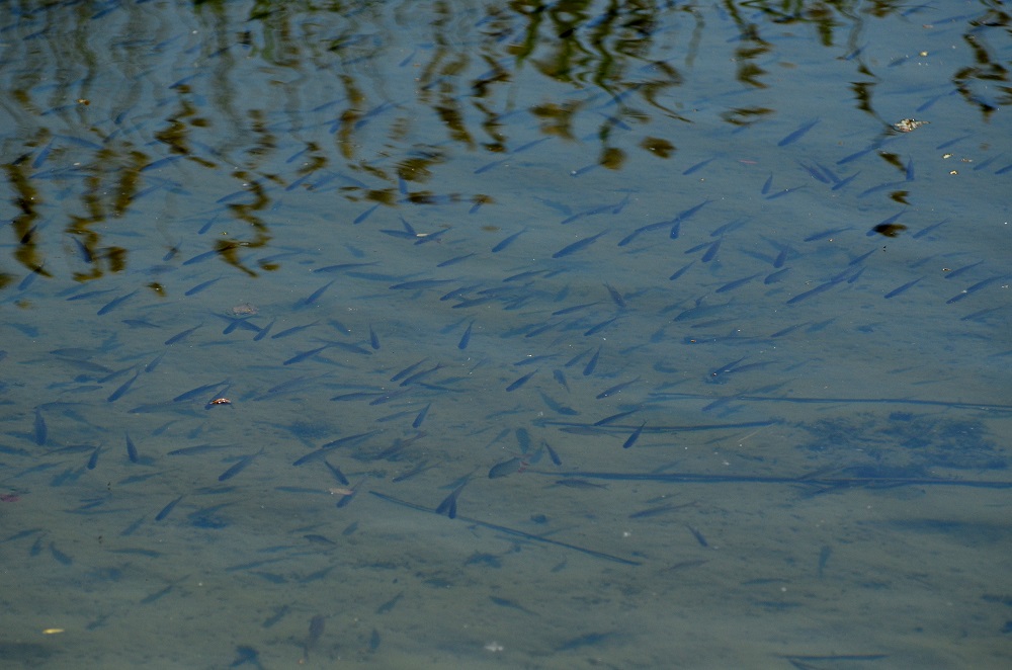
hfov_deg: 8.9
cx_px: 506
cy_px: 335
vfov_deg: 5.9
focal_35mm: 232
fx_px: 6521
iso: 500
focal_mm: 155
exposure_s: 1/8000
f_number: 4.8
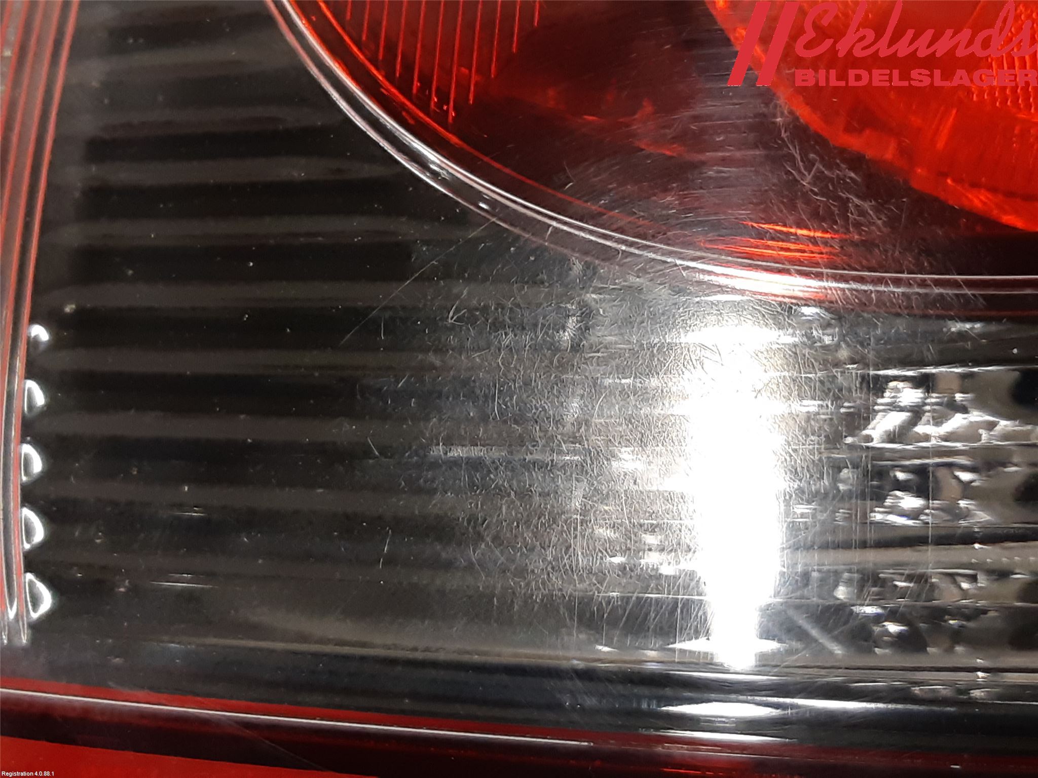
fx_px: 780
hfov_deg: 67.3
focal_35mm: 26
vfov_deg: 53.1
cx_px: 519
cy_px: 389
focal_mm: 3.93
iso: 200
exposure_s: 1/50
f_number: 1.7
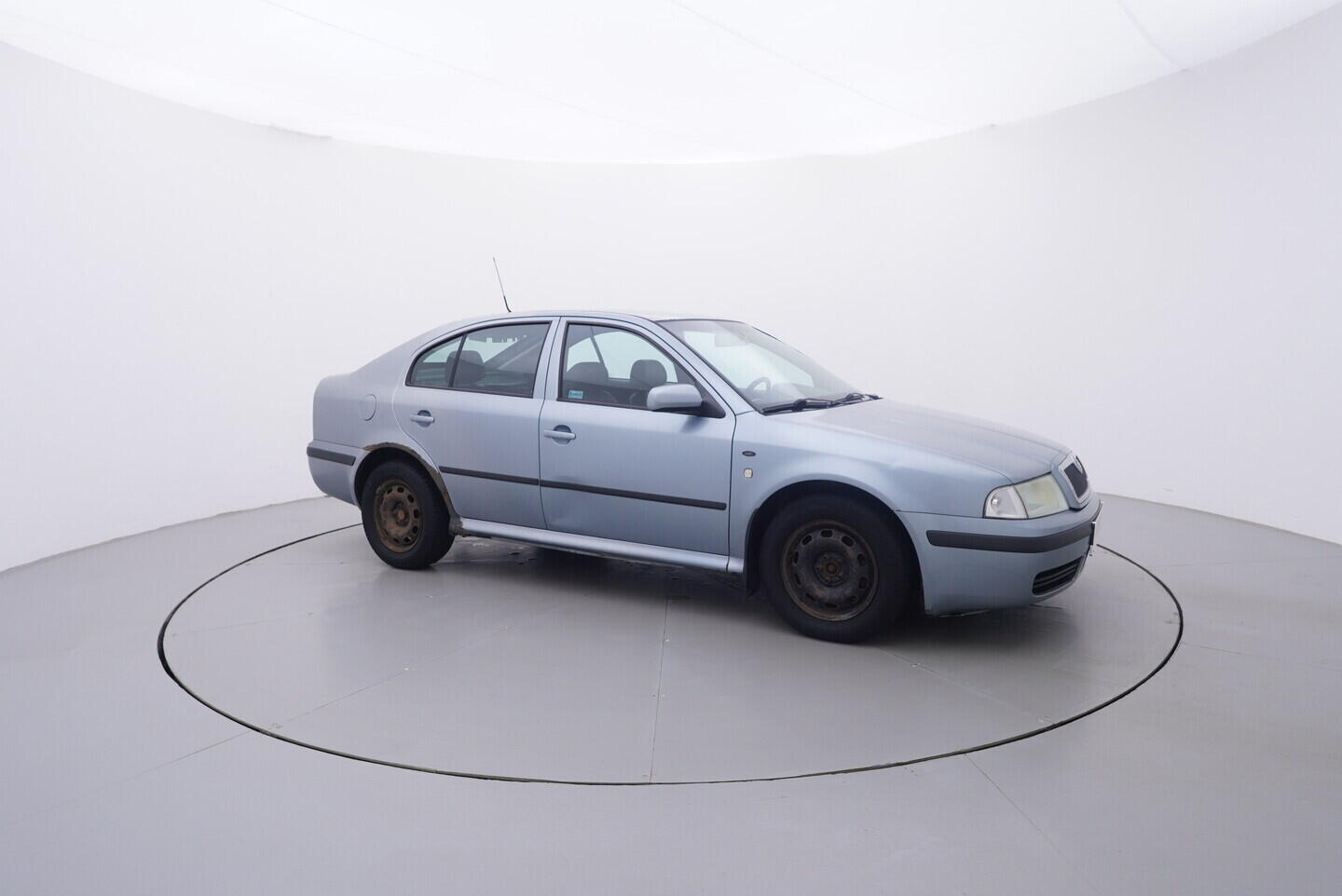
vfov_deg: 56.2
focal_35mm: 22
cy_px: 448
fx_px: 839
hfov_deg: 77.3
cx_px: 671
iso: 200
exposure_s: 1/80
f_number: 5
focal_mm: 15
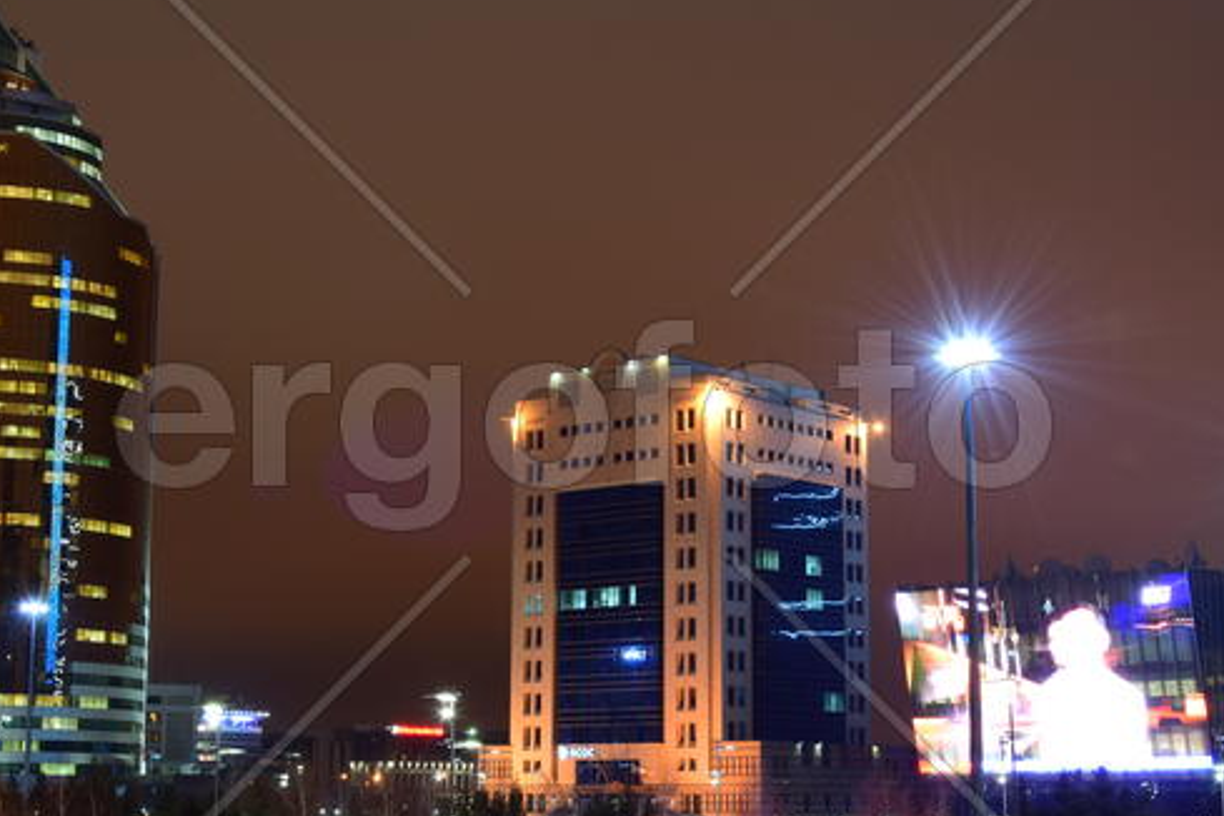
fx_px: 2176
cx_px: 598
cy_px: 426
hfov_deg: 31.4
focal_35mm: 64
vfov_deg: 21.2
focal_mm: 24
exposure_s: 4
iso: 100
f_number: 11
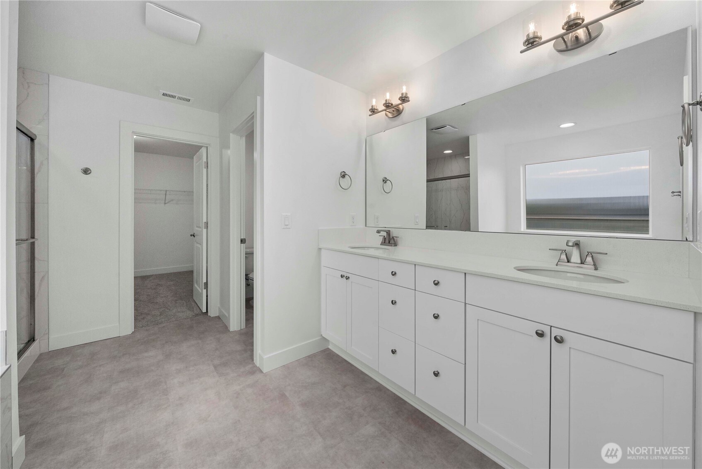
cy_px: 234
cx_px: 351
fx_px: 234
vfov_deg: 90.1
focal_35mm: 12
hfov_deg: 112.6
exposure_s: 1/60
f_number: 11
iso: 100
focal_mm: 12
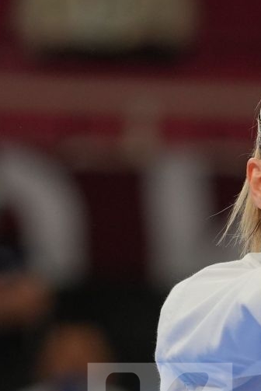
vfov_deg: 1.9
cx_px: 423
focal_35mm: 1073
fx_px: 11652
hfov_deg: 1.3
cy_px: 434
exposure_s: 1/1000
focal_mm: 200
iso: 500
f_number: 2.8
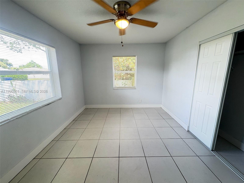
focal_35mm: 14
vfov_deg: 85.7
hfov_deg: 102.1
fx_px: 99
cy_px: 92
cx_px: 122
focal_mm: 2.22
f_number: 2.2
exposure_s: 1/120
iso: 160
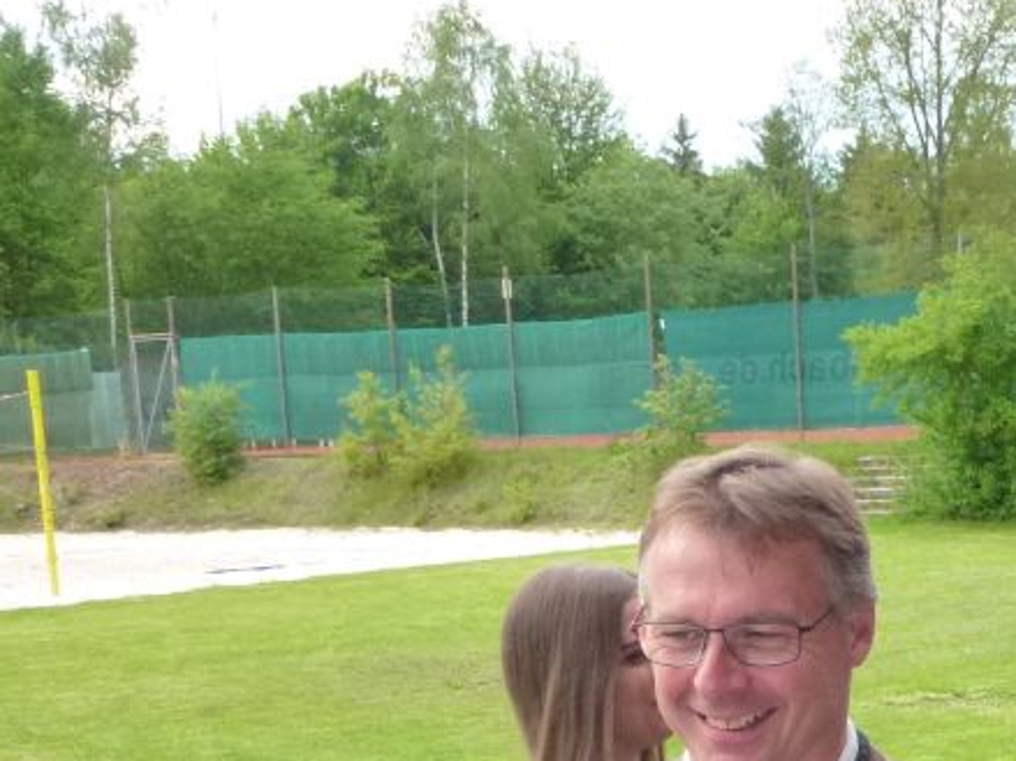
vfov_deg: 18.4
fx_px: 2259
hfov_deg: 24.6
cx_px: 907
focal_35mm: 77
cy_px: 854
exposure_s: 1/250
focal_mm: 5.9
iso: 320
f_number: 3.6
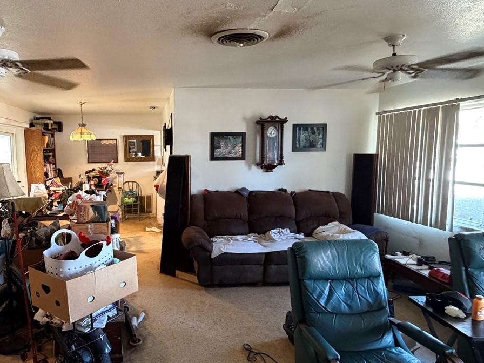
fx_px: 350
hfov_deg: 68.3
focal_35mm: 25
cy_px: 190
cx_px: 180
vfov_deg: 54.9
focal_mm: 2.22
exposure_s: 1/60
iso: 640
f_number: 2.2
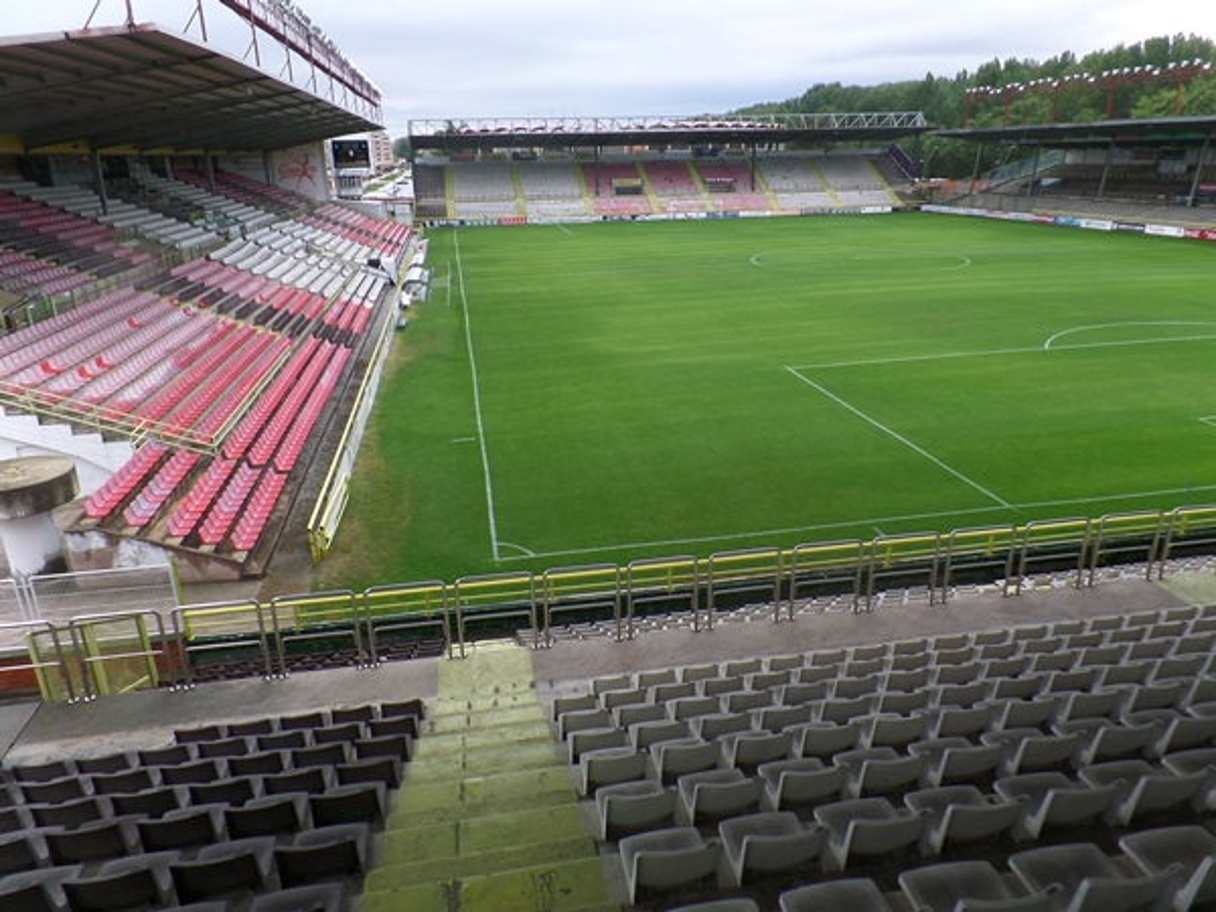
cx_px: 608
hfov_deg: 73.9
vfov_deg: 58.9
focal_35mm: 23
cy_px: 456
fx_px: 808
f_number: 3.5
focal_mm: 4.1
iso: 100
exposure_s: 1/90
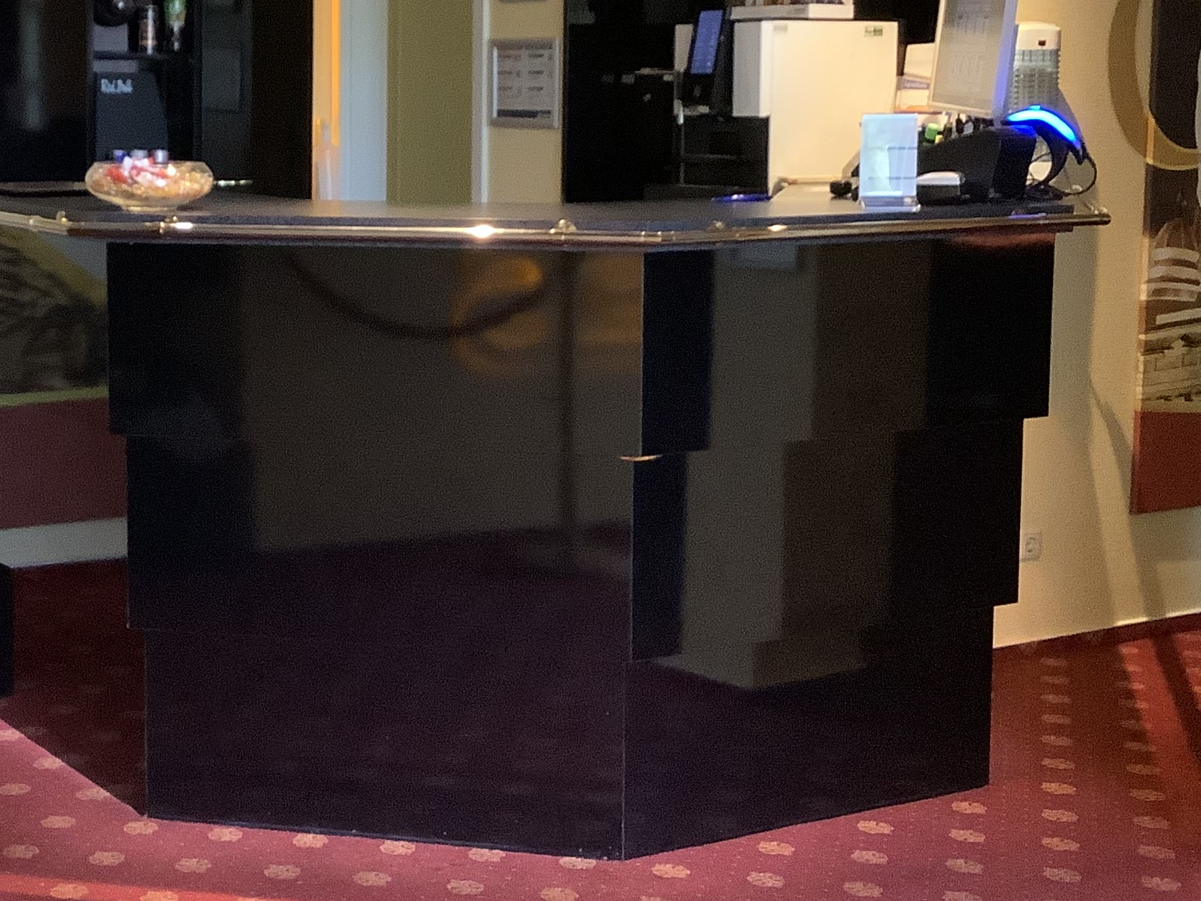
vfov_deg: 23.2
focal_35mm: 63
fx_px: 2186
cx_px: 301
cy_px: 292
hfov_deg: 30.2
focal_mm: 3.3
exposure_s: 1/30
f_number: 2.4
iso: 500
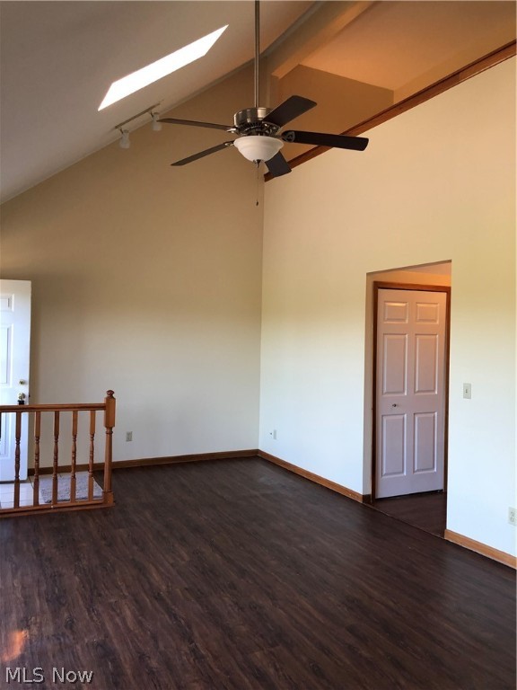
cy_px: 345
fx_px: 558
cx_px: 258
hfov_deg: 49.7
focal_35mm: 28
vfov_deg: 63.4
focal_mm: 3.99
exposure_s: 1/30
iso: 20
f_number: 1.8
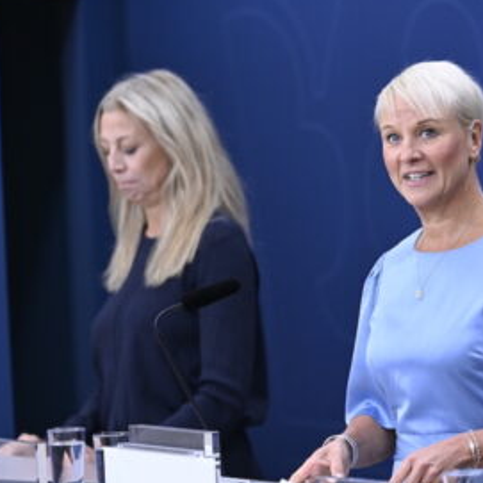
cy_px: 258
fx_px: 3678
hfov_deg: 7.5
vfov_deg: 7.5
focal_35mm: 233
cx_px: 346
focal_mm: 165
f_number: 4
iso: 2000
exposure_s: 1/320
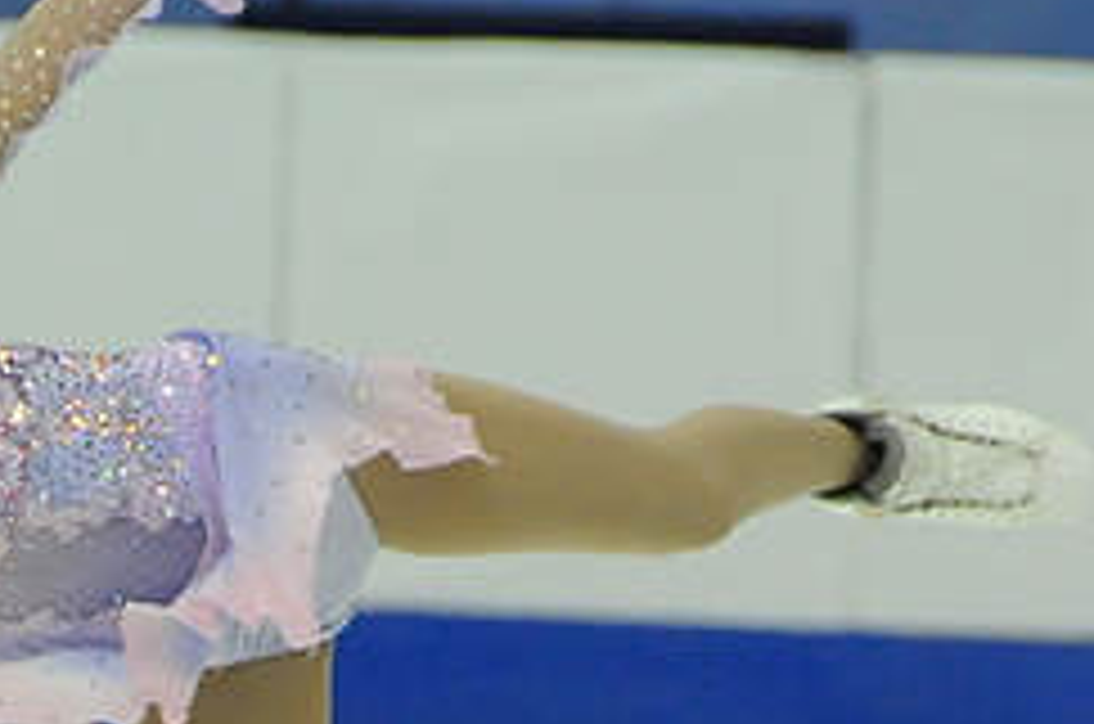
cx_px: 126
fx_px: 29995
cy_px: 956
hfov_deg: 2.1
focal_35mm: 989
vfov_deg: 1.4
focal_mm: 200
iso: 3200
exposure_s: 1/1000
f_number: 5.6
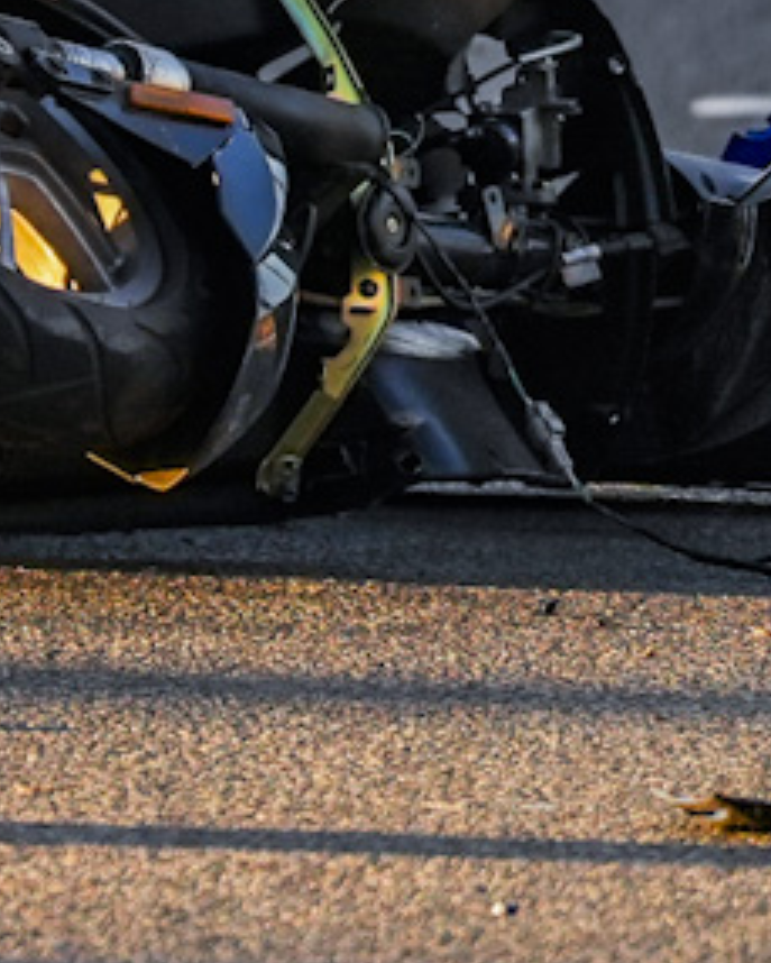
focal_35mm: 1261
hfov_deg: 1.2
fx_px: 35949
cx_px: -162
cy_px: -852
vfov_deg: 1.5
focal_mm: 200
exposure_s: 1/800
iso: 200
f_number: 2.8
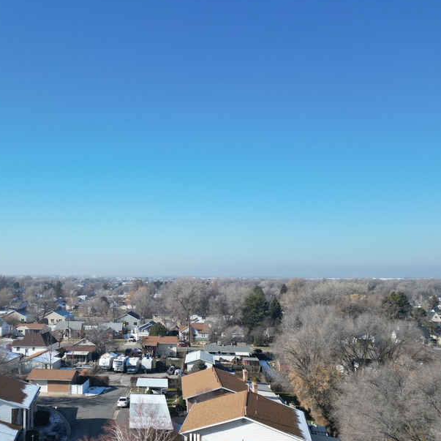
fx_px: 519
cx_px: 130
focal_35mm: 36
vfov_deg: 45.7
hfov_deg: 45.0
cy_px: 271
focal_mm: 6.72
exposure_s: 1/2000
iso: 100
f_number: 1.7
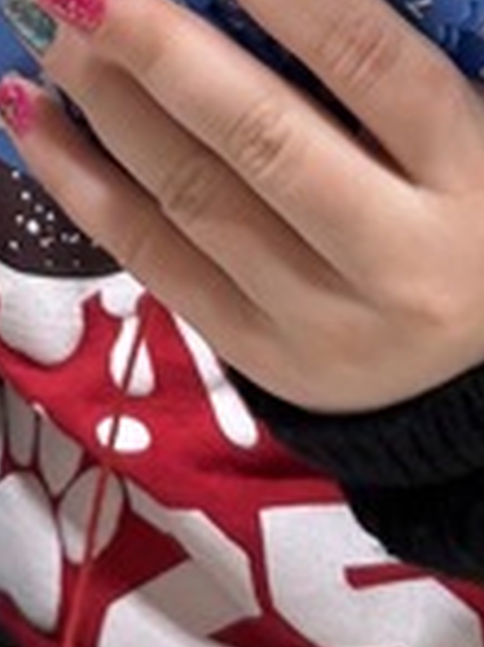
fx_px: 3379
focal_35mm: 181
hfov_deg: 8.1
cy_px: -660
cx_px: -185
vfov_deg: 10.1
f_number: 1.6
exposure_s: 1/60
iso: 125
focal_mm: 5.96
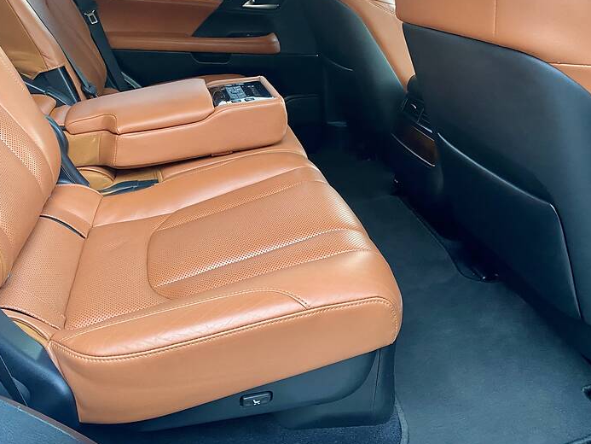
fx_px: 512
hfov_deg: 60.0
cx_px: 294
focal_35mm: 30
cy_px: 191
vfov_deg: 46.7
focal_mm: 4.2
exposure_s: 1/54
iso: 400
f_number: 1.8
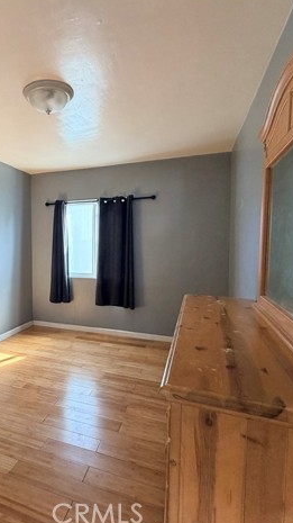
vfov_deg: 83.9
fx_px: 291
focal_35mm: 21
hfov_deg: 50.7
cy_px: 260
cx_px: 64
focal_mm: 2.22
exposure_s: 1/60
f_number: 2.2
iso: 200
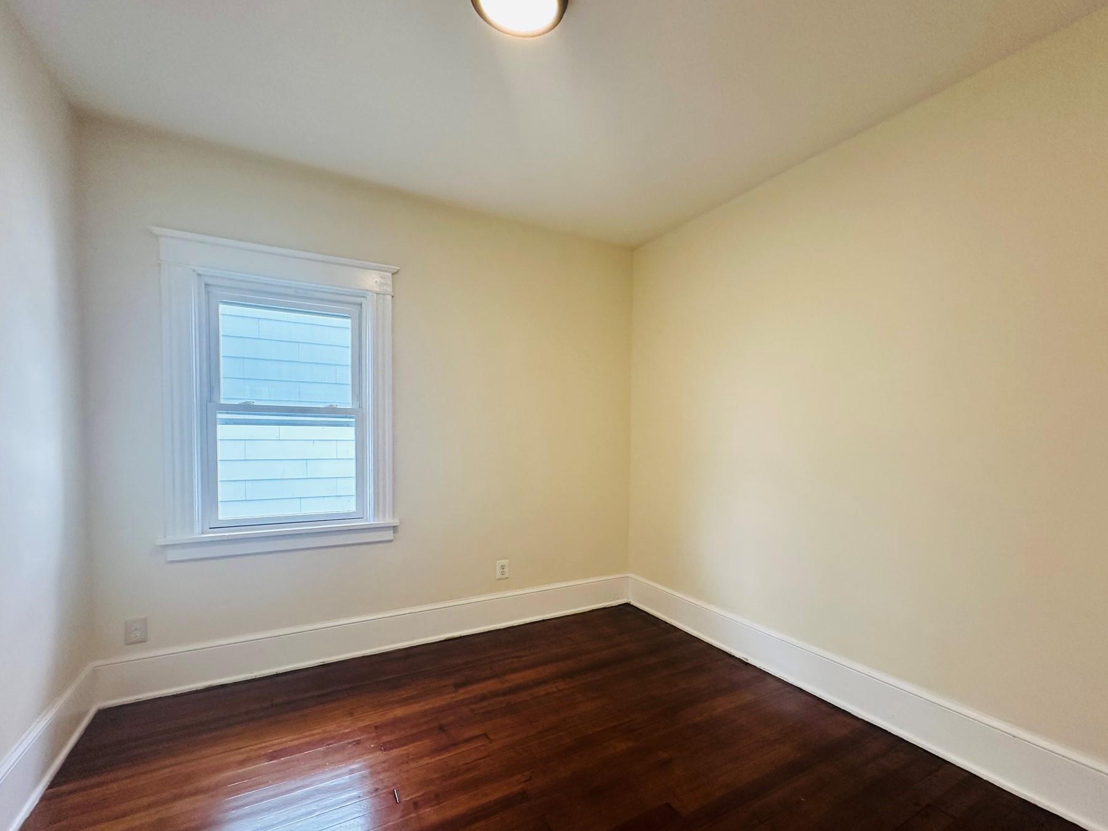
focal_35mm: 16
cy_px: 457
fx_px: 512
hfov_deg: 94.3
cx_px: 602
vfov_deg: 77.9
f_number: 2.2
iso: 160
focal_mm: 2.22
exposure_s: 1/120
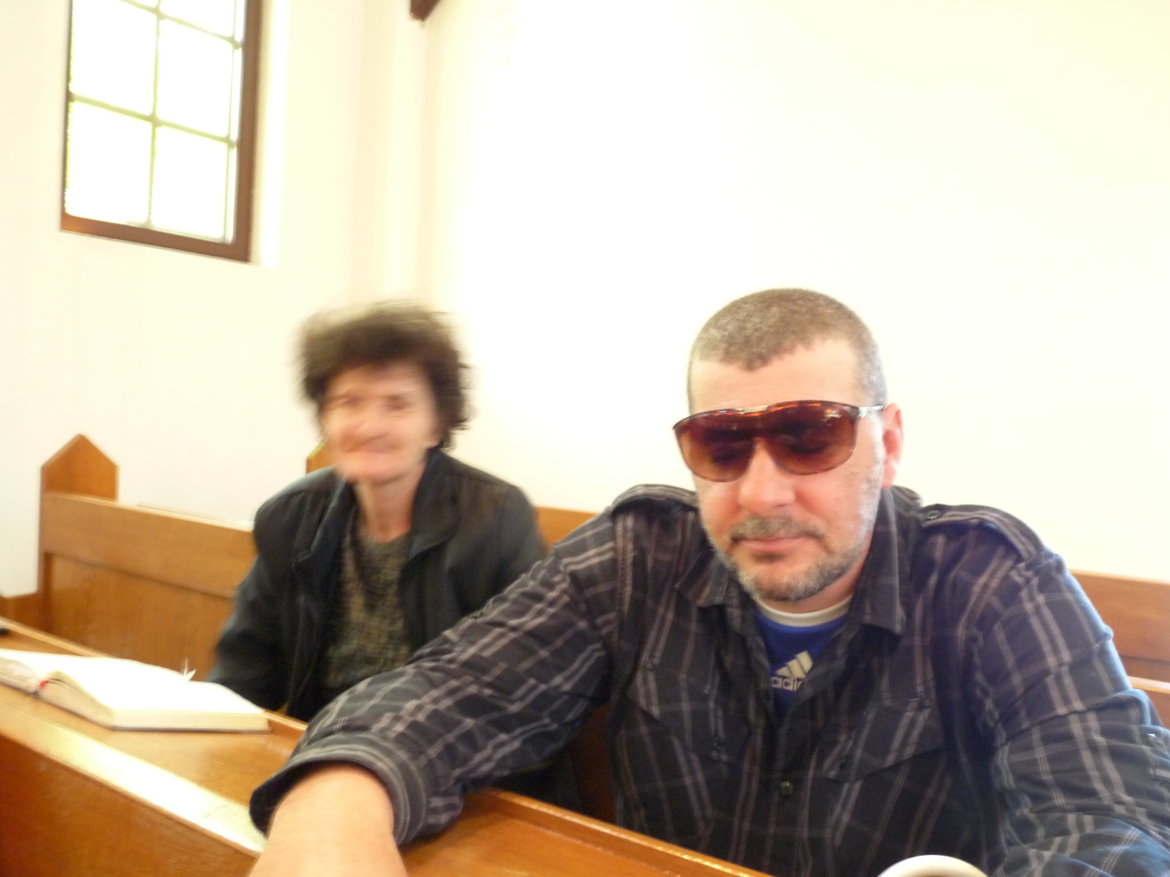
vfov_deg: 51.4
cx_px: 585
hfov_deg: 65.3
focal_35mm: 27
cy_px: 438
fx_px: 913
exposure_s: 1/8
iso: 400
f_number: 2.8
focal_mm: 4.8
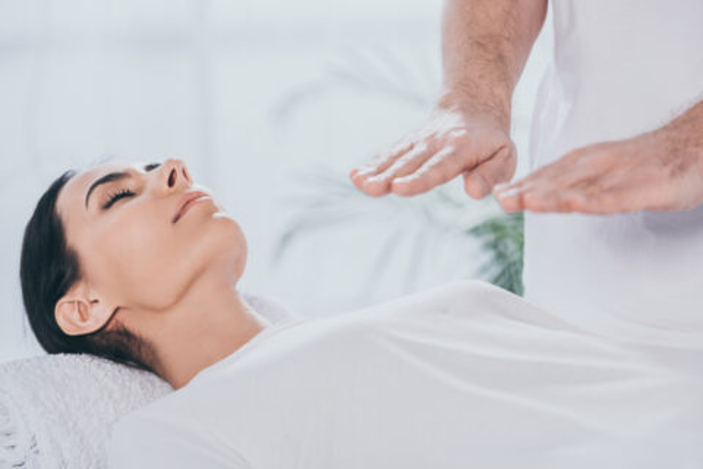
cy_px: 234
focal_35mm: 110
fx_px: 2148
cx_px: 352
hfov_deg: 18.6
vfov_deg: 12.5
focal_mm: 110
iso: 125
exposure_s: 1/160
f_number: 4
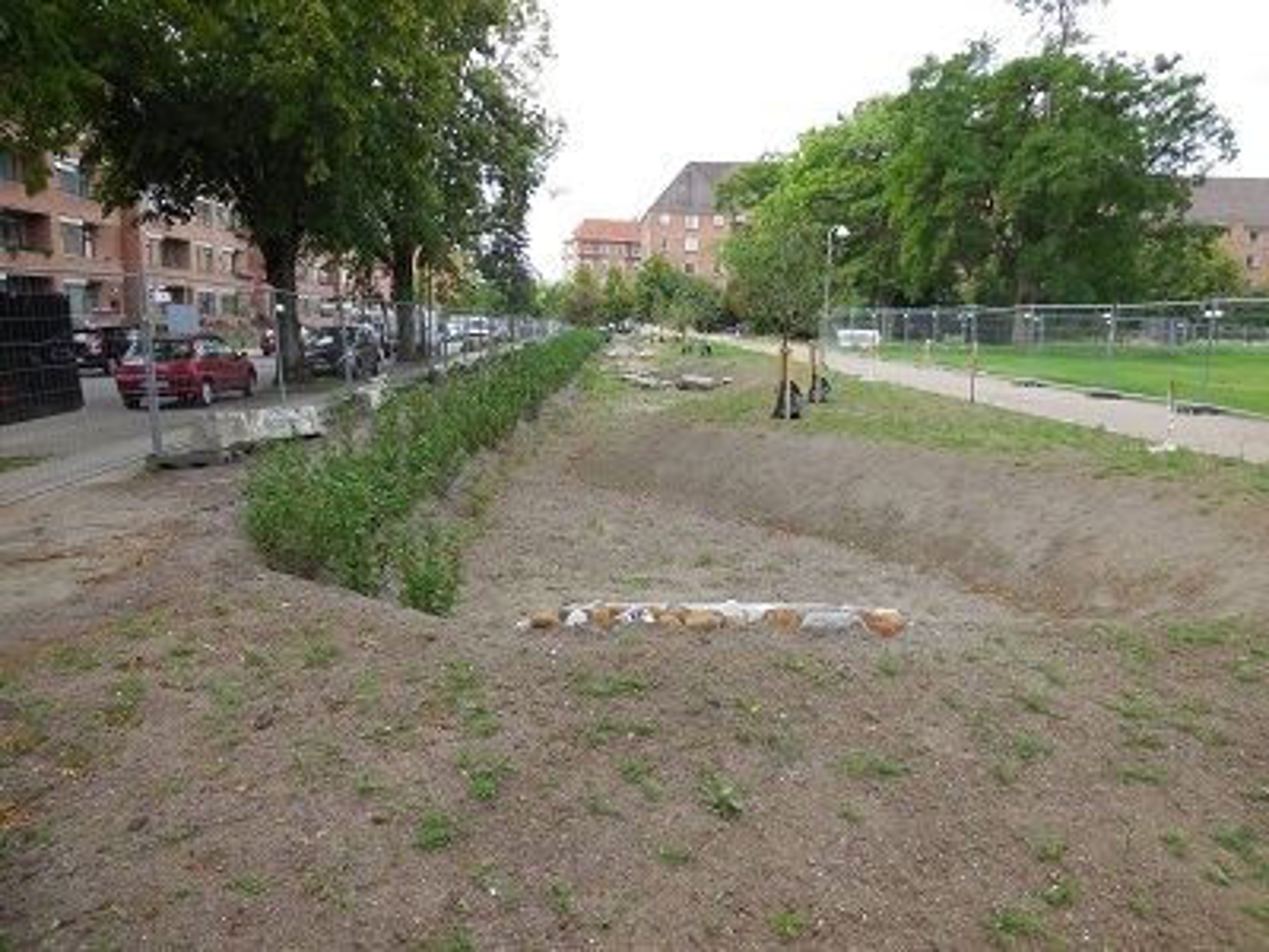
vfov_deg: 54.9
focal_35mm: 25
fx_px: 916
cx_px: 634
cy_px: 476
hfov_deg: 69.4
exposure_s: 1/320
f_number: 3.1
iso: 125
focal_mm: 4.5
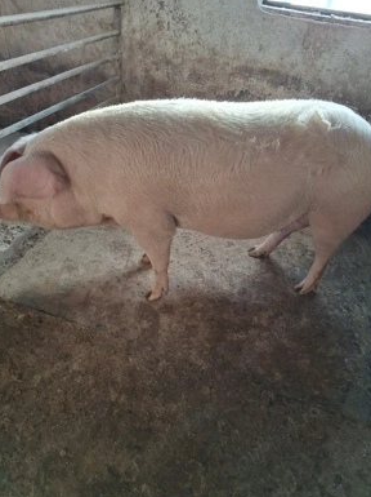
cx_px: 186
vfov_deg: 67.3
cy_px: 245
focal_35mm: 26
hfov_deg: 53.0
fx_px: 372
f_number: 1.8
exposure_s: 1/100
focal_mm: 4.69
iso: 100
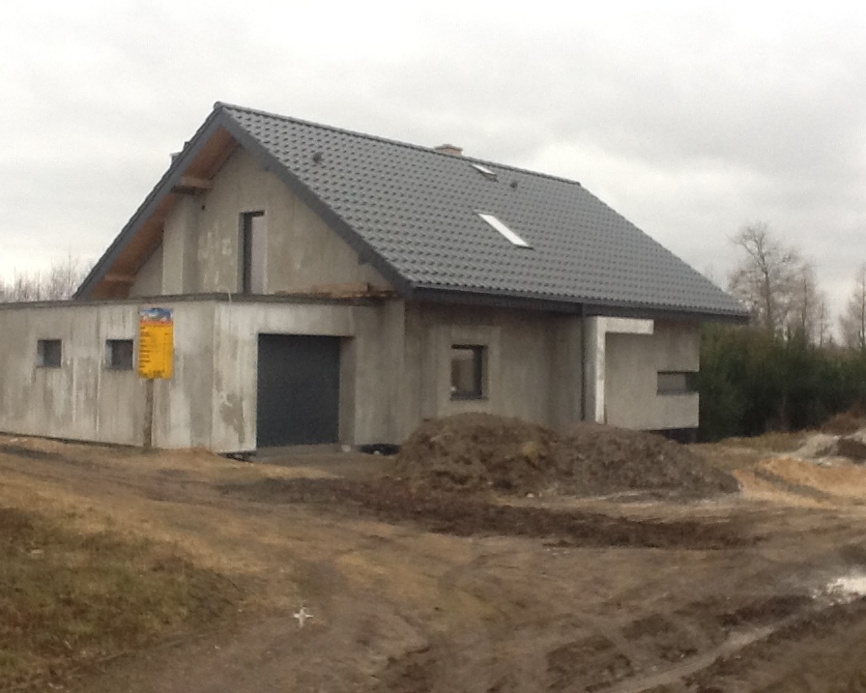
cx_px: 459
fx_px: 1179
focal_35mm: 46
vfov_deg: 32.8
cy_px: 346
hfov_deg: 40.3
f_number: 2.4
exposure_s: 1/120
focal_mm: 2.03
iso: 64
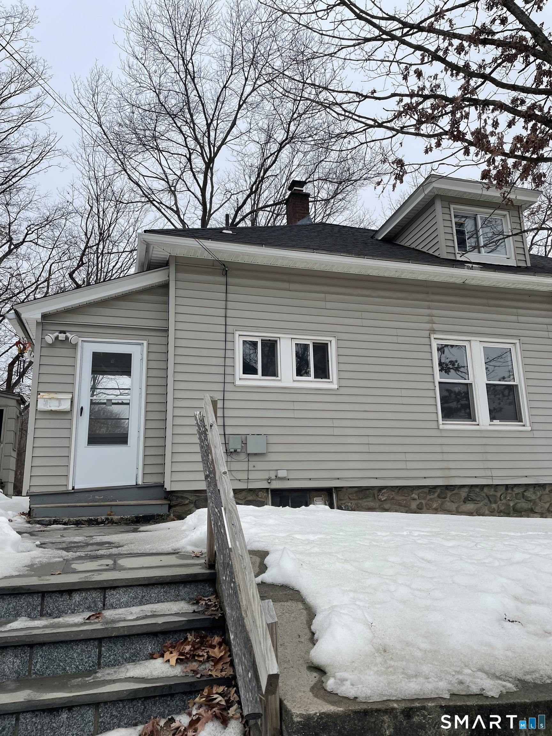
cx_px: 276
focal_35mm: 26
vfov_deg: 67.3
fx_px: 553
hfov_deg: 53.1
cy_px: 368
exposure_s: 1/1715
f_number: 1.6
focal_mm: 4.2
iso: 32
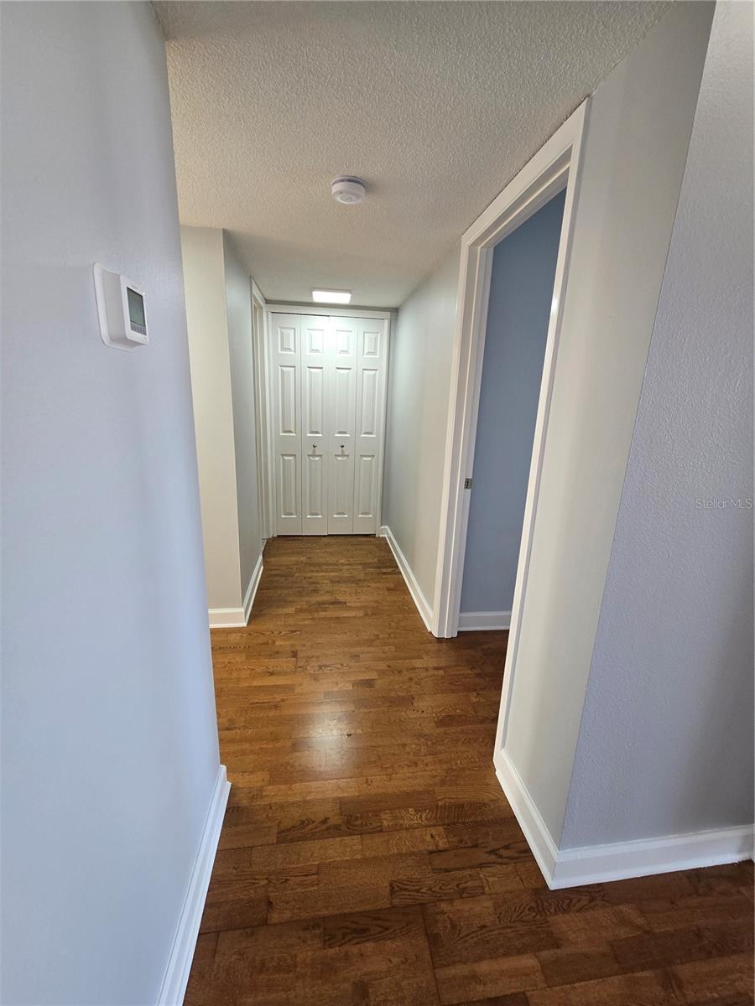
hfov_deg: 89.9
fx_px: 378
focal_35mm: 13
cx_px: 378
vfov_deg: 106.2
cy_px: 503
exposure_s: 1/60
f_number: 2.2
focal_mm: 2.2
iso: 100
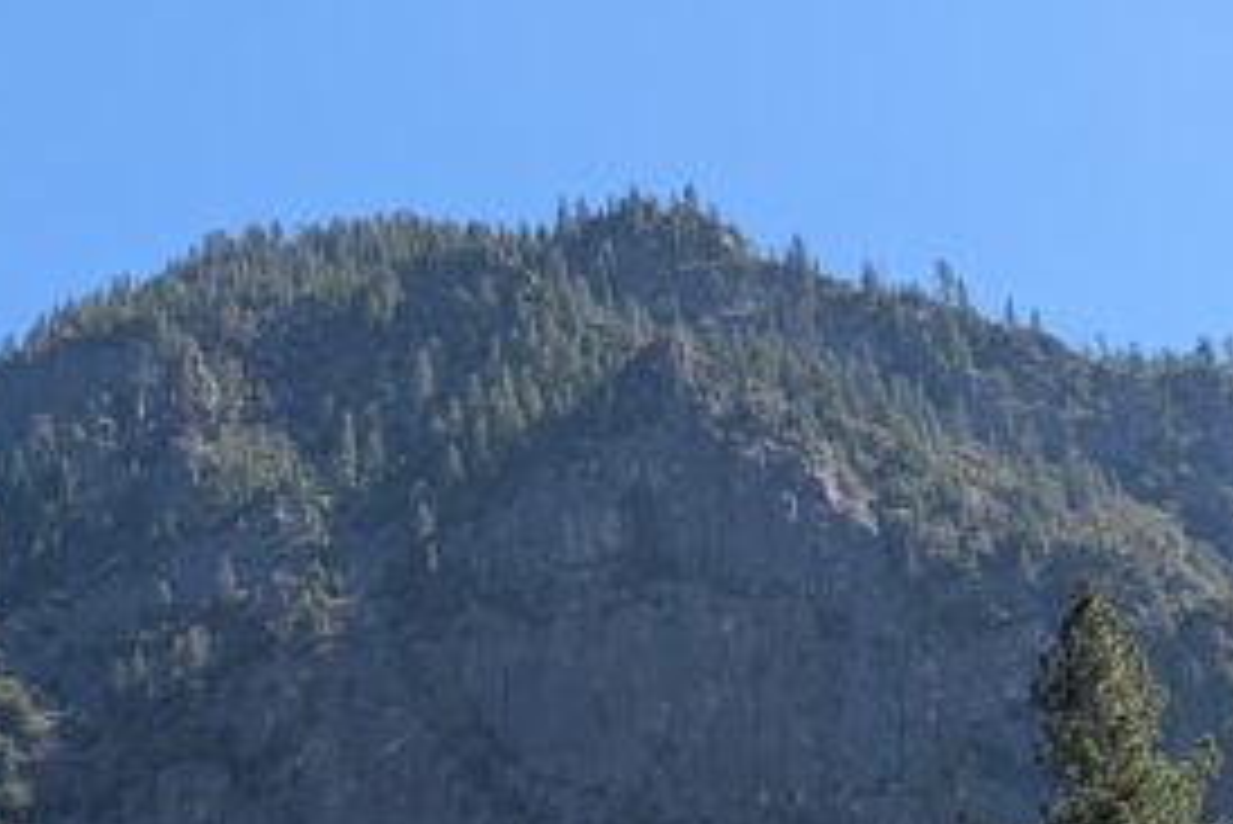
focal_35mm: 70
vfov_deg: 18.1
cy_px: 1103
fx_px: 2399
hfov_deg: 28.4
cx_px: 297
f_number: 1.68
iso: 21
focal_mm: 6.9
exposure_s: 1/696
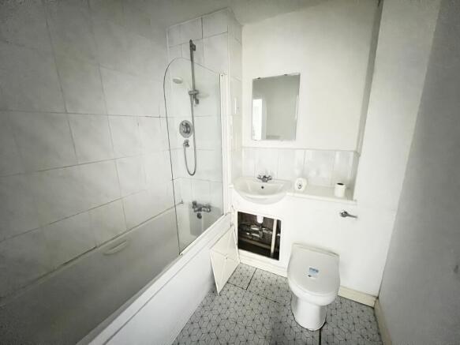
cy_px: 172
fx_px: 173
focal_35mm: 13
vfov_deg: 89.9
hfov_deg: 106.2
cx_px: 230
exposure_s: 1/22
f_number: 1.8
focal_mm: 1.57
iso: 2000
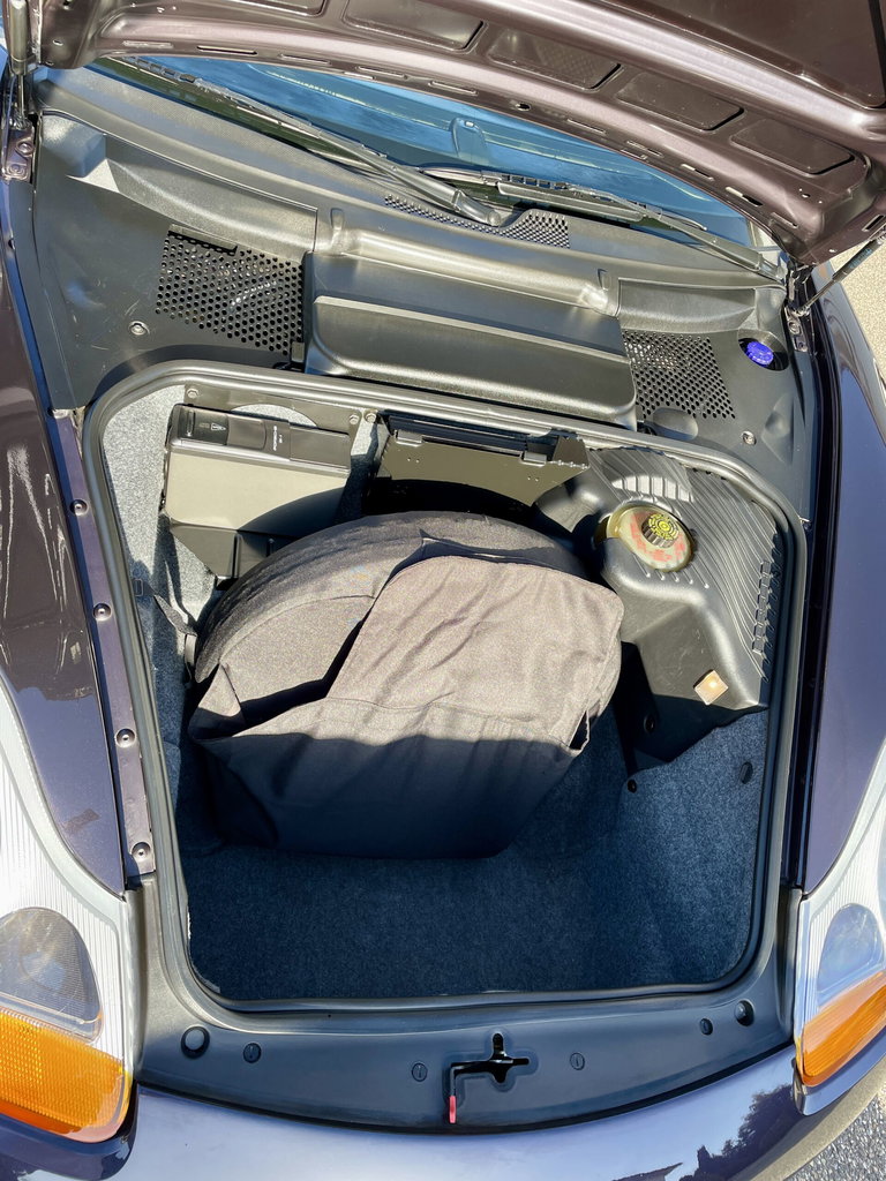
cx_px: 443
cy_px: 590
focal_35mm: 26
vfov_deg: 67.3
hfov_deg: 53.1
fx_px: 887
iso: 32
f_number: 1.6
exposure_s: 1/349
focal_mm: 4.2
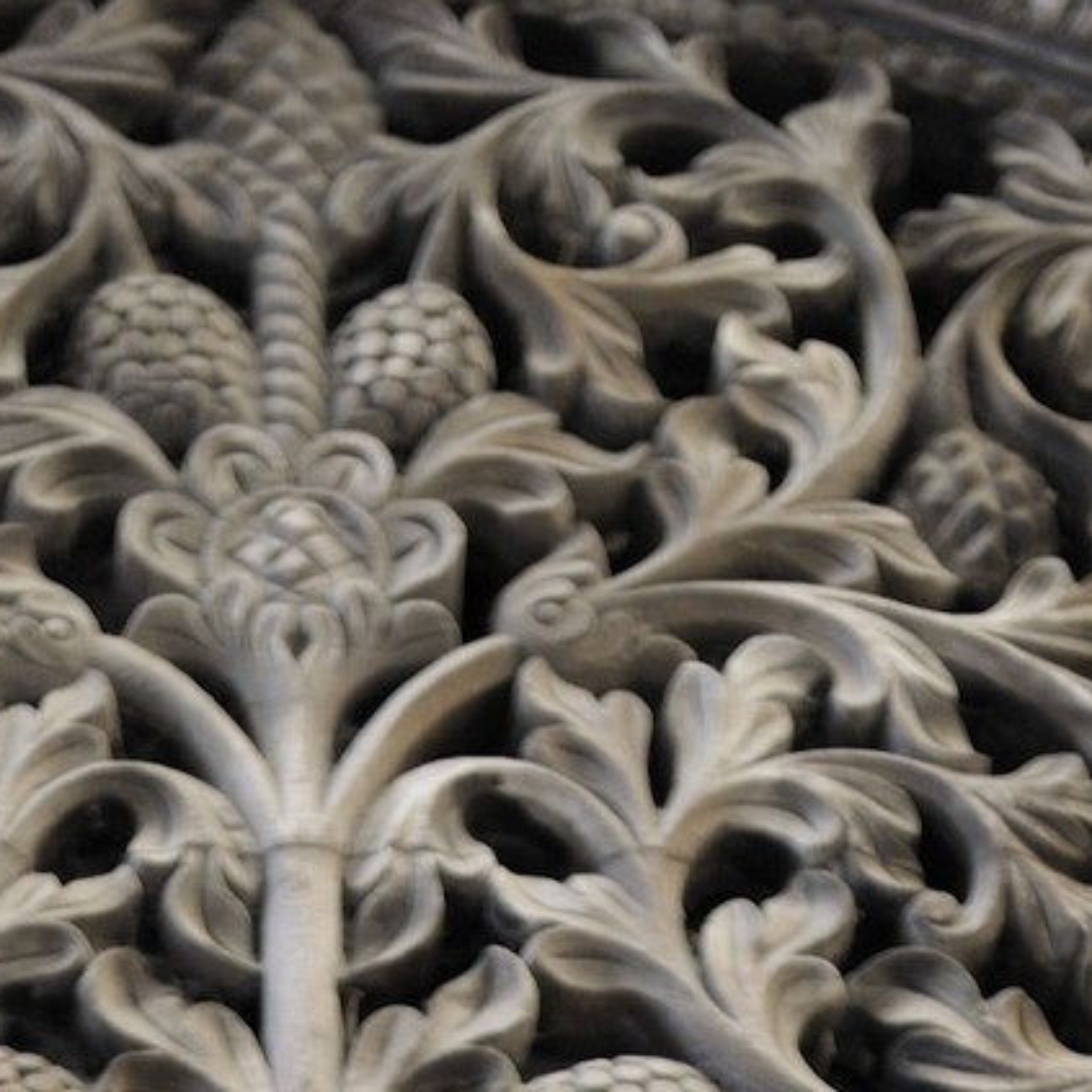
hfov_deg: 7.8
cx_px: 346
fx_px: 8030
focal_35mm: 225
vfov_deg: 7.5
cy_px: 2063
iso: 400
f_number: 2.8
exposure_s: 1/100
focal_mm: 70
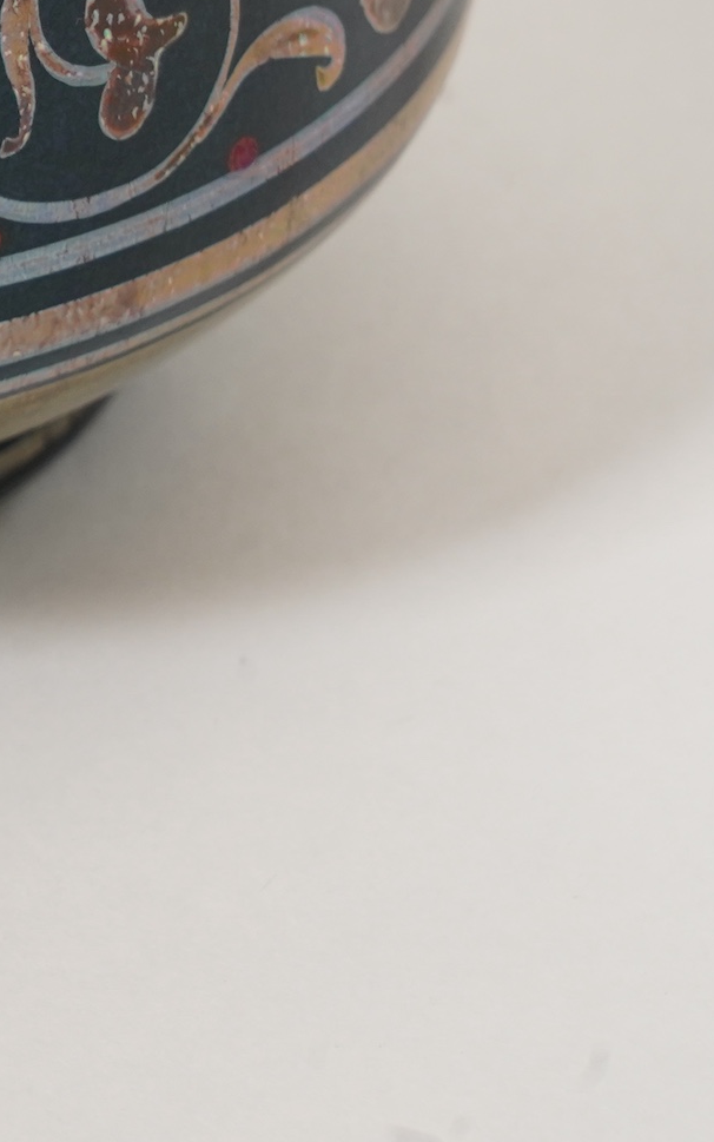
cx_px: -340
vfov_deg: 6.9
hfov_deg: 4.3
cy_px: 221
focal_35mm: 303
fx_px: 9429
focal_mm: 105
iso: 1250
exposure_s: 1/125
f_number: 13
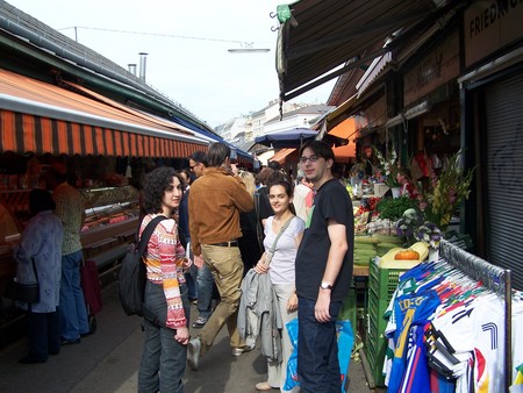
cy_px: 196
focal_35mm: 38
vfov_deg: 37.8
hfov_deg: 49.0
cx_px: 262
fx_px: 574
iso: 80
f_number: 2.8
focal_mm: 6.3
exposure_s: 1/400
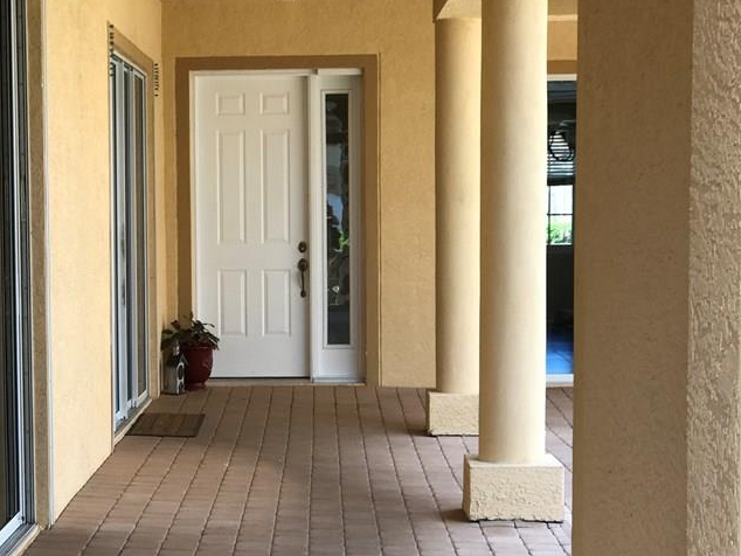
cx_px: 199
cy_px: 361
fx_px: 1970
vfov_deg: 16.0
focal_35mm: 92
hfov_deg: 21.1
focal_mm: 6.6
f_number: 2.8
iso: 32
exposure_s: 1/60
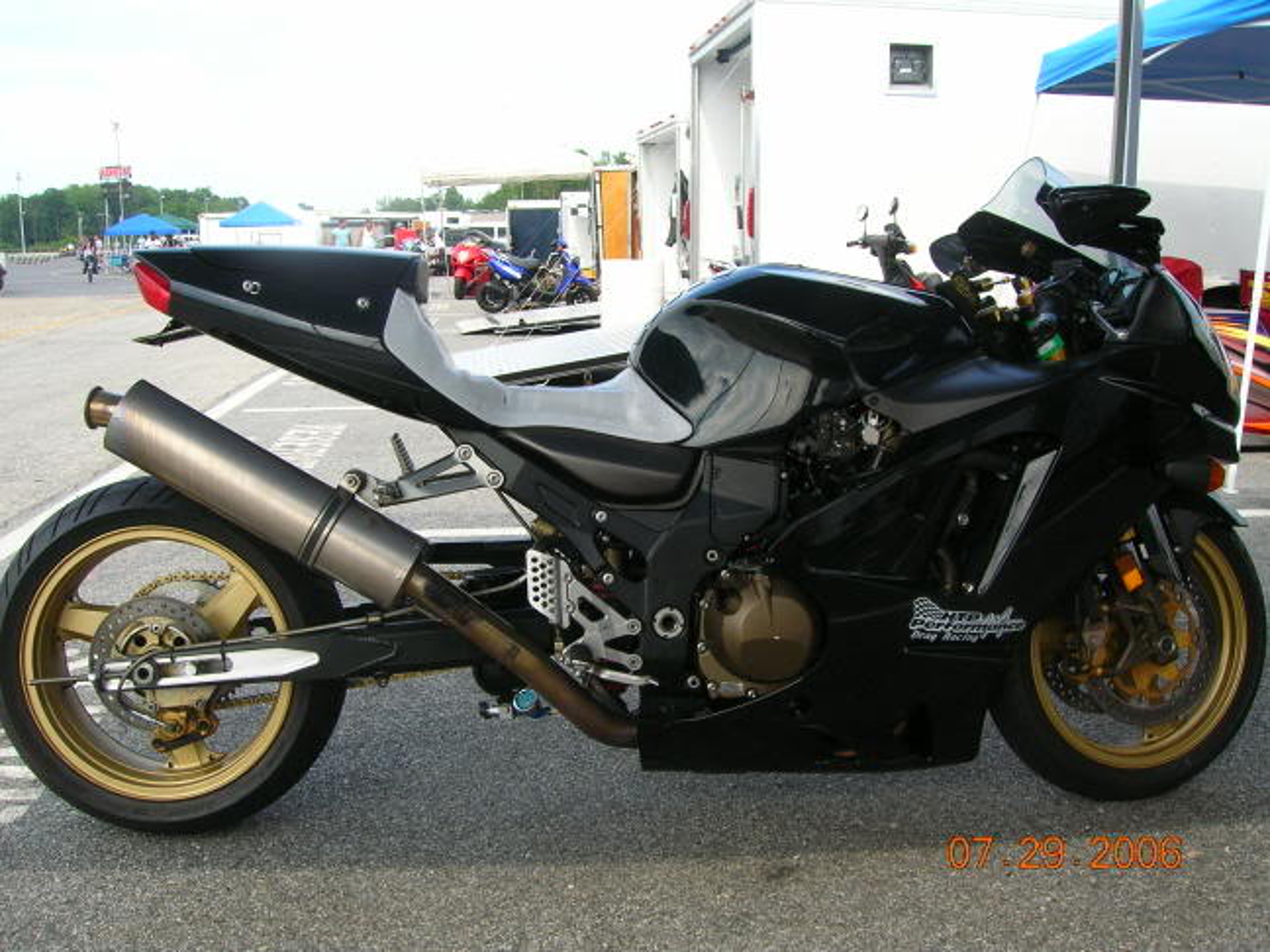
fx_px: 1247
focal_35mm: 34
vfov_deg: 41.8
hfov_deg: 54.0
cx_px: 635
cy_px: 476
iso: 50
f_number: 4.9
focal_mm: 5.7
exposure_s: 1/101
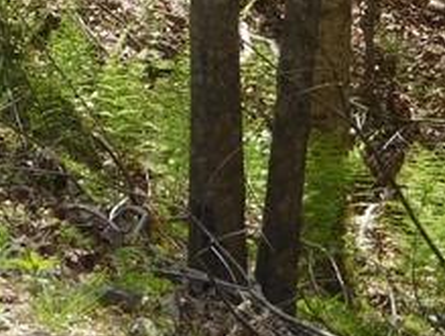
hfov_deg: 4.3
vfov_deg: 3.2
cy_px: -338
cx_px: -102
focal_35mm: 462
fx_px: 5949
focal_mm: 17.6
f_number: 4.6
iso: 125
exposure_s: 1/200
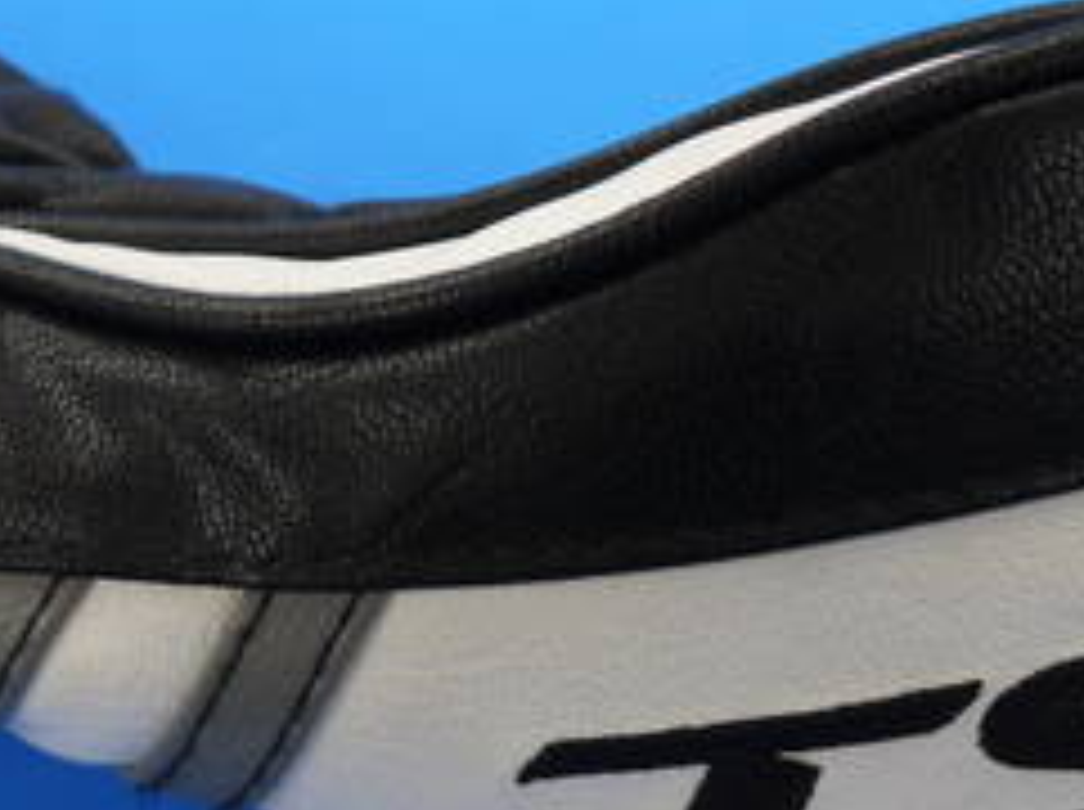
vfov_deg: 11.1
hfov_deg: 14.8
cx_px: 387
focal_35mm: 133
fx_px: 4159
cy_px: 598
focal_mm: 25
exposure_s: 1/60
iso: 250
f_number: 4.6
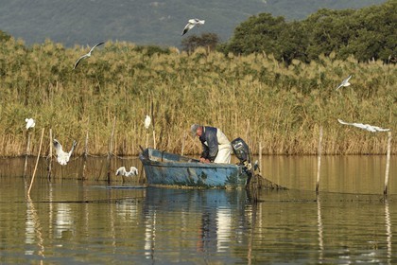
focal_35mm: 280
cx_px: 198
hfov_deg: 7.4
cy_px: 132
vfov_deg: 4.9
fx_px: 3088
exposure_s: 1/400
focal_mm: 280
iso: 400
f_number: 11
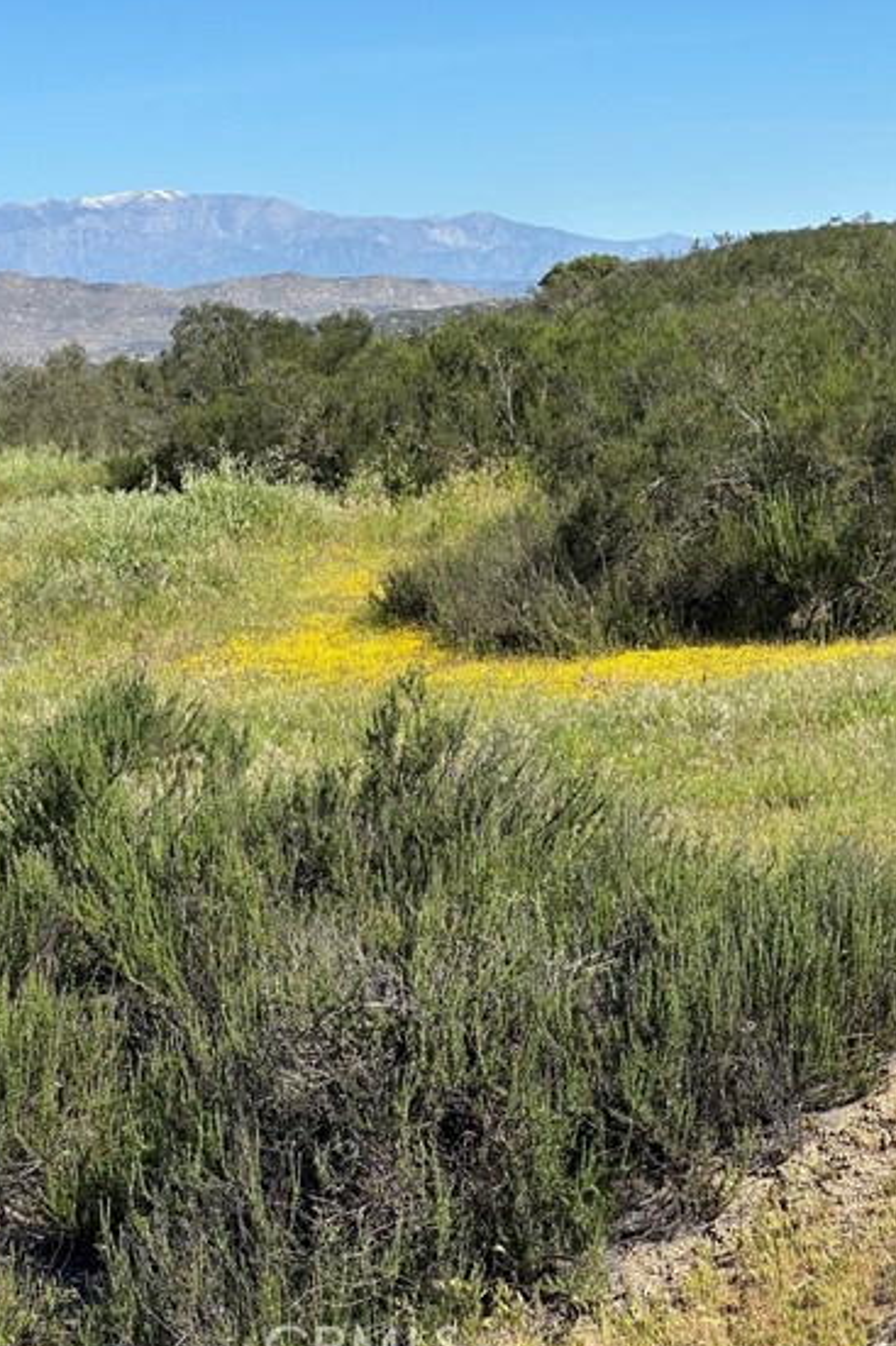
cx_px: 437
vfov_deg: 21.9
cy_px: 601
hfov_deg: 14.7
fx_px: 3474
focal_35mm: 93
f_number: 2.8
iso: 32
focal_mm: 9
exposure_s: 1/541
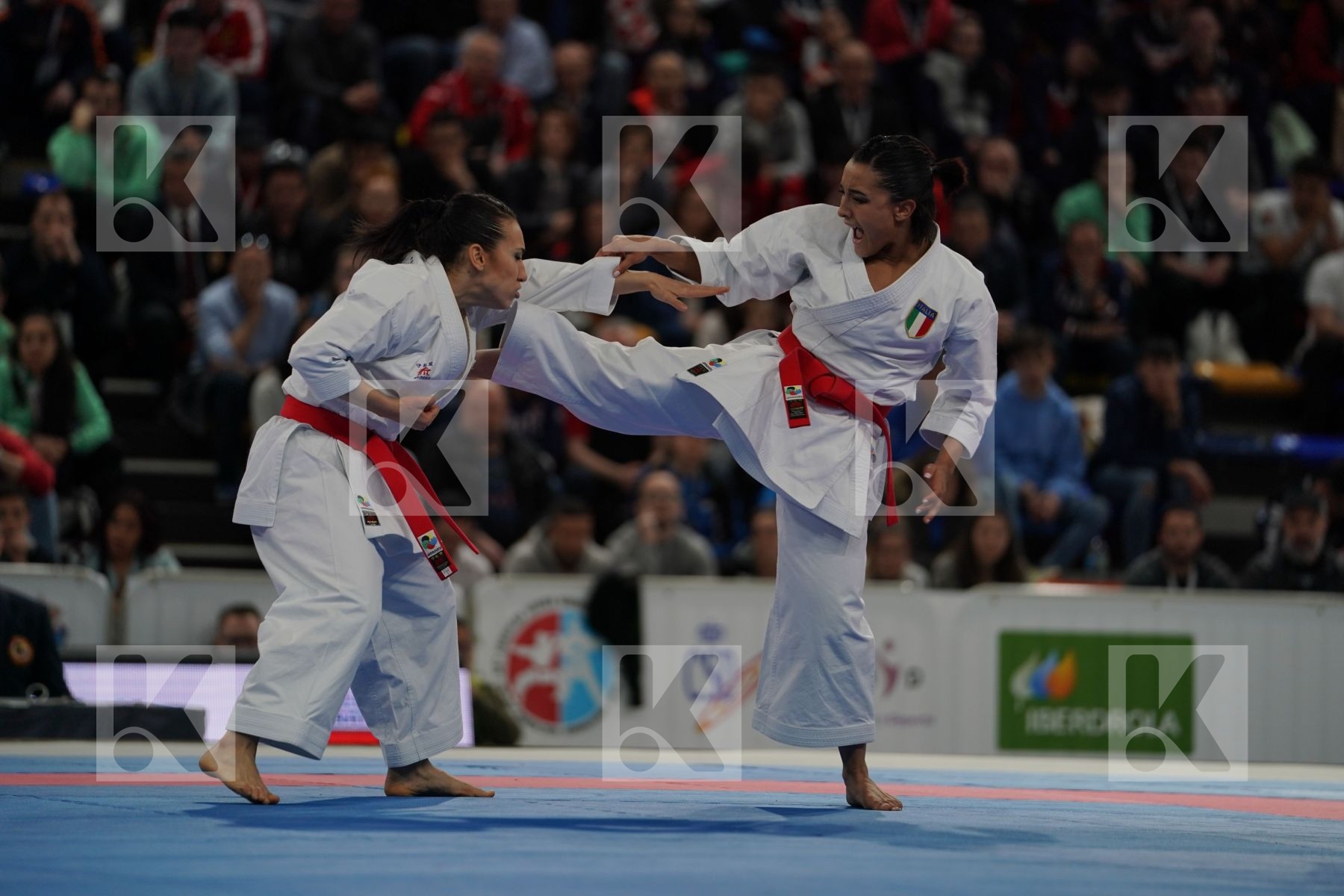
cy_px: 448
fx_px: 7466
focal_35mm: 200
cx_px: 672
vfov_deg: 6.9
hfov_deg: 10.3
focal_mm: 200
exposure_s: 1/500
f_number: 2.8
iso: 500
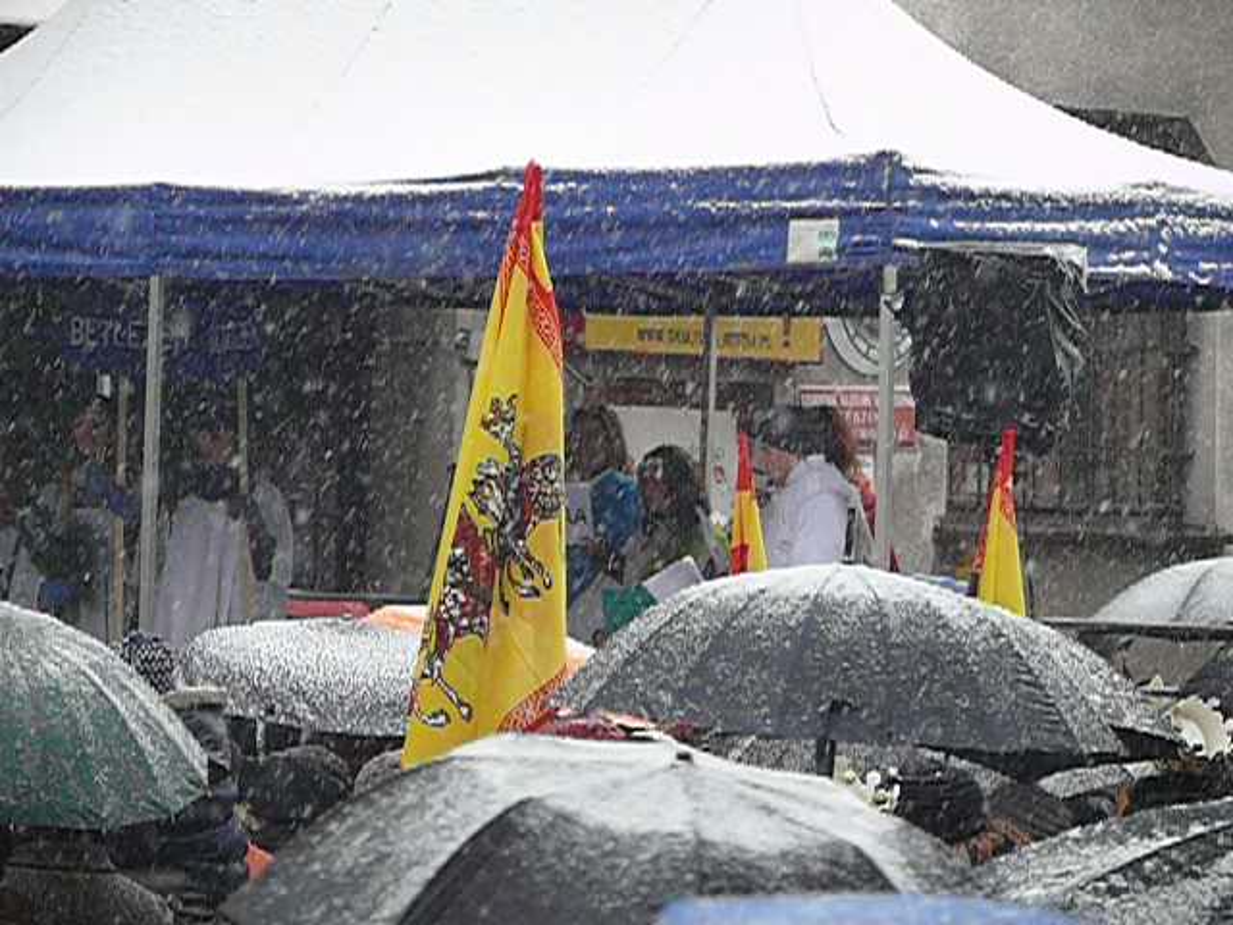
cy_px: 462
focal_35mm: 207
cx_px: 616
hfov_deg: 9.6
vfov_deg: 7.2
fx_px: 7373
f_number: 3.6
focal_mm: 43.9
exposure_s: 1/125
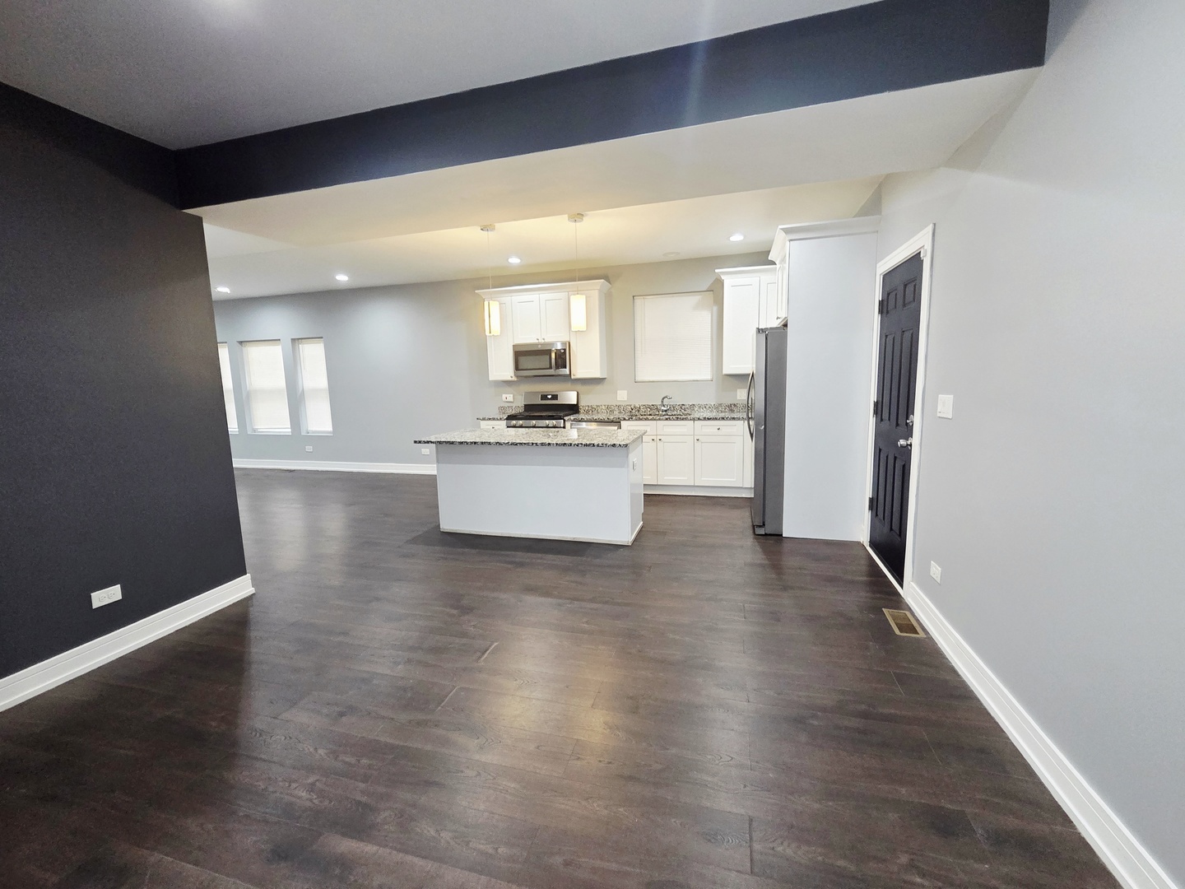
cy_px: 444
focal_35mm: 13
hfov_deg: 106.2
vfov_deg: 89.9
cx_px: 592
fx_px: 445
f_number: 2.2
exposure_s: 1/60.2
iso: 400
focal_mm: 2.2
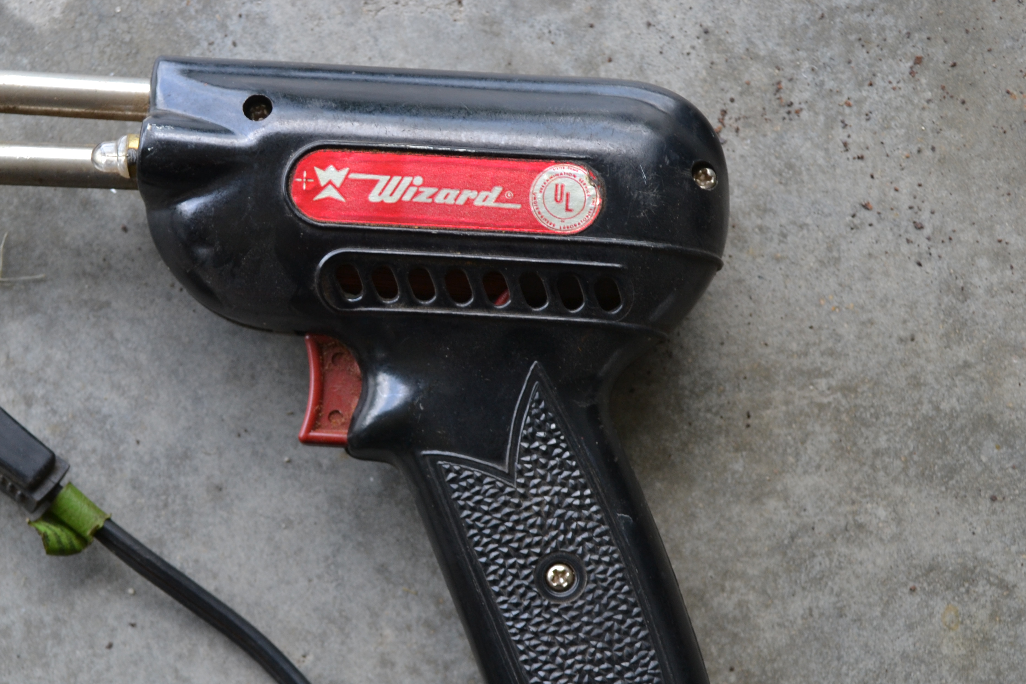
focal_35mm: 74
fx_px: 2109
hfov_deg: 27.1
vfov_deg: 18.4
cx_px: 315
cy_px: 447
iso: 220
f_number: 5.6
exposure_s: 1/125
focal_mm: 32
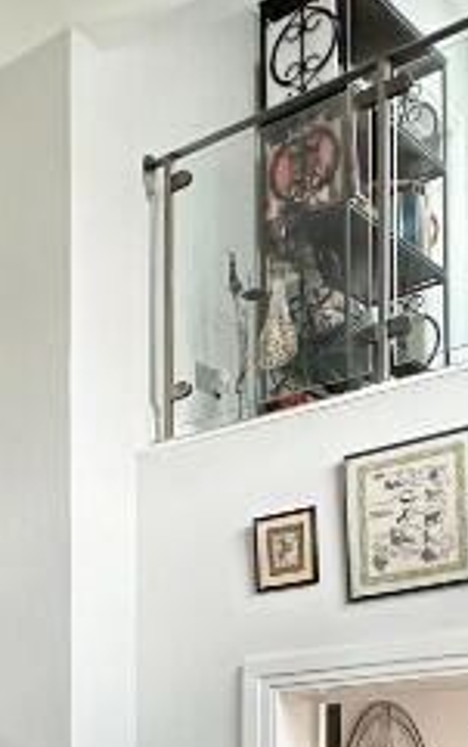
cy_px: 840
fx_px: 1283
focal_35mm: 63
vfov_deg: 29.1
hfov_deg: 19.0
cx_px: -152
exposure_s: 1/99
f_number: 2.2
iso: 160
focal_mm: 2.22
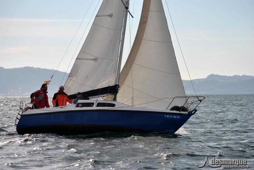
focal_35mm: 166
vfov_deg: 8.3
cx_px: 127
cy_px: 85
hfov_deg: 12.4
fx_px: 1172
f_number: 6.3
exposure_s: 1/640
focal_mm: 110
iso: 100
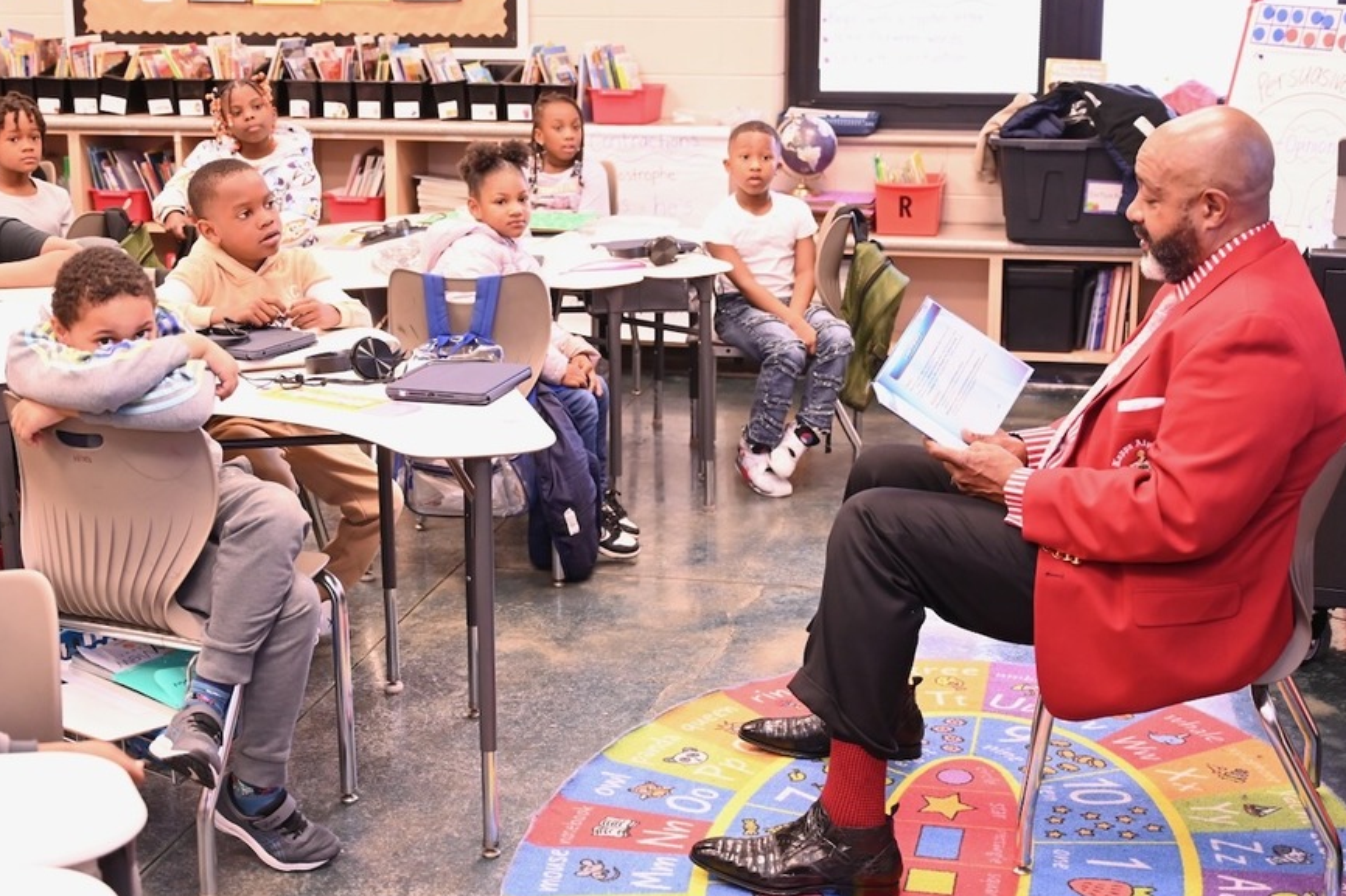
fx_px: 1944
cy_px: 387
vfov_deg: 26.0
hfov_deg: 38.2
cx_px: 640
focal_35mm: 52
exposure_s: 1/200
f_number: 4
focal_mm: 44
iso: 4000
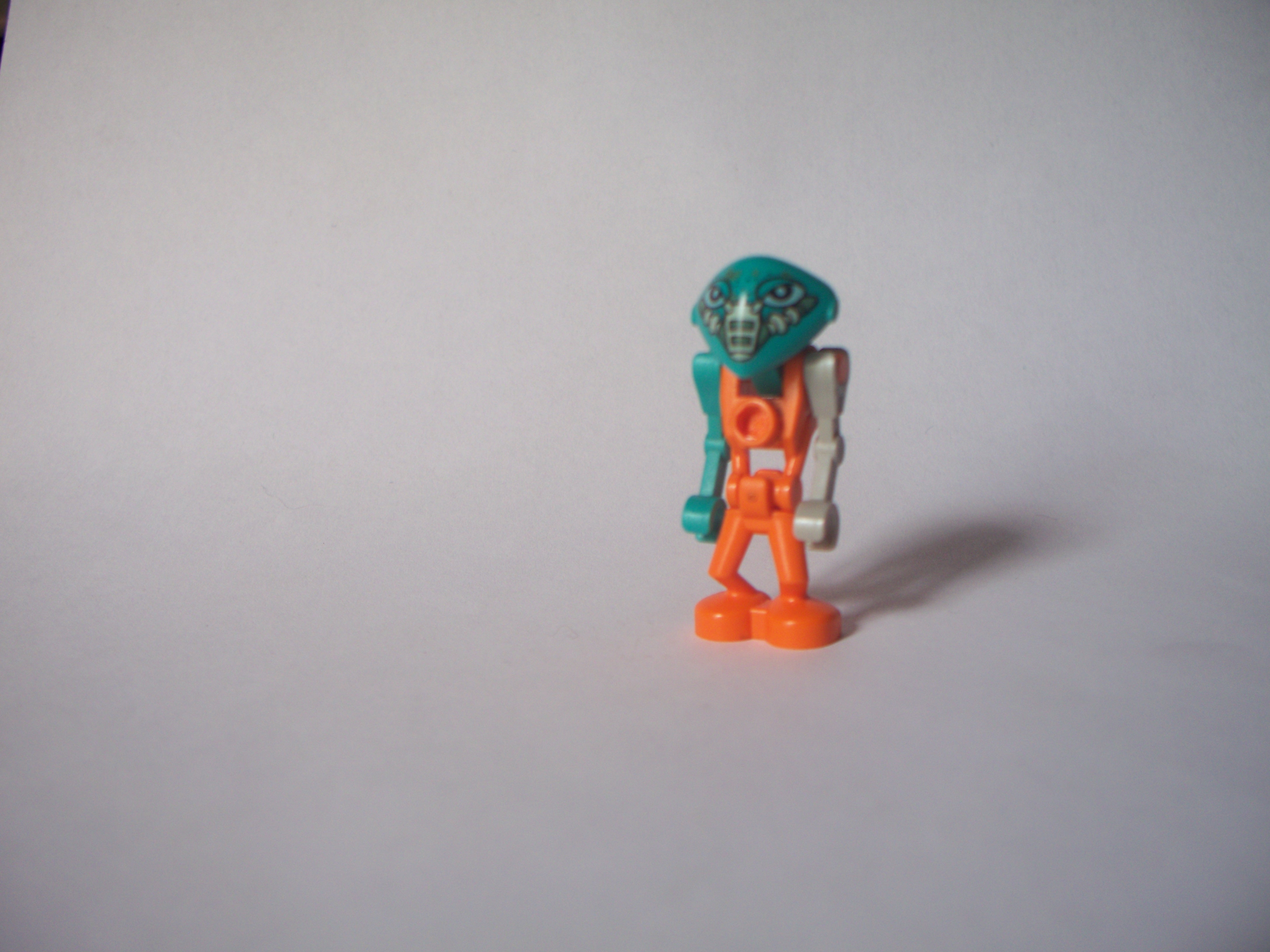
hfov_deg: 52.6
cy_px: 476
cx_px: 635
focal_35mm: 35
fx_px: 1284
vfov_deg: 40.7
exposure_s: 1/30
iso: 80
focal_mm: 7.54
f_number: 2.8
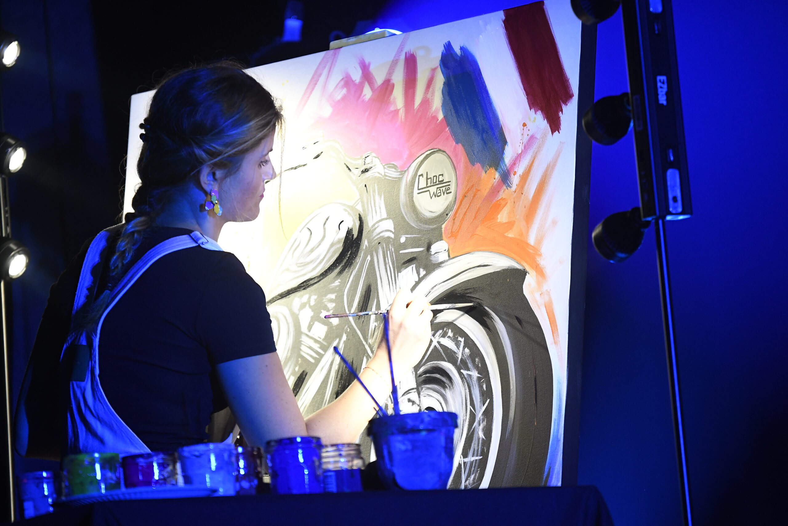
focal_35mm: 300
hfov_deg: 6.9
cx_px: 394
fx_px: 6567
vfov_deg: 4.6
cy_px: 263
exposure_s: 1/200
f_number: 2.8
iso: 2000
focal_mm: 200
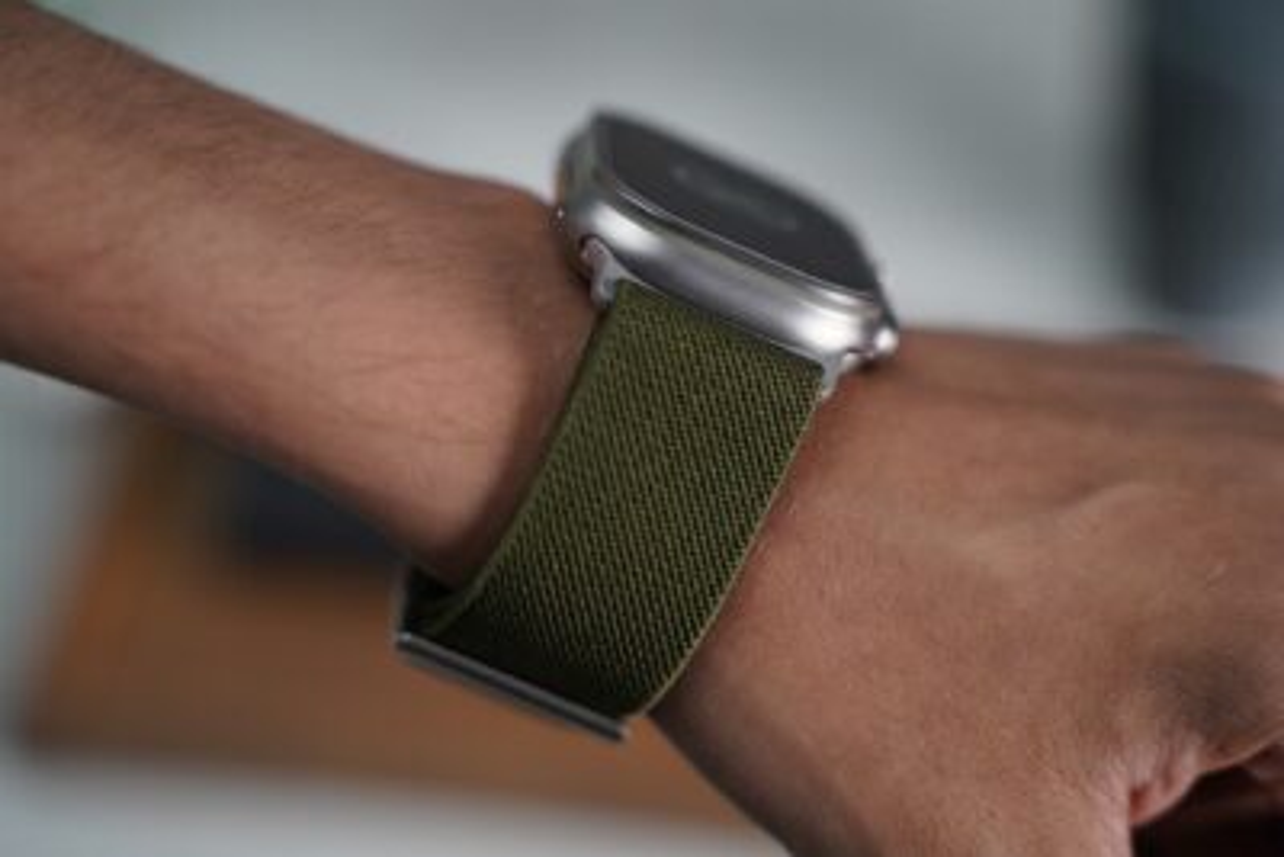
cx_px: 642
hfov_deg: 32.4
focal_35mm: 62
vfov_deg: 21.9
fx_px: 2212
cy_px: 428
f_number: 2.8
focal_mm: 62
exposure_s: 1/200
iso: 1600
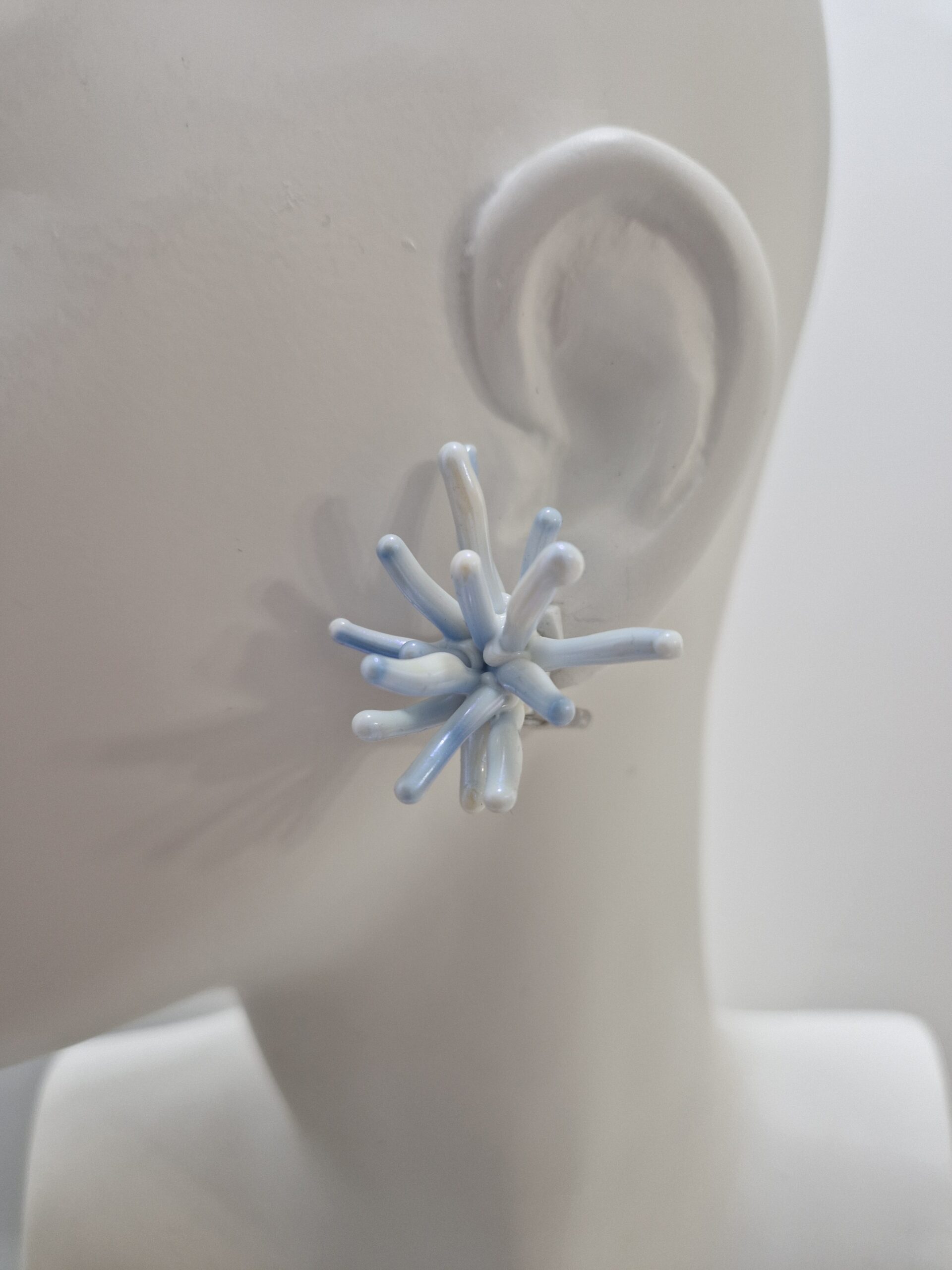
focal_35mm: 23
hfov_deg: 58.9
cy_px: 635
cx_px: 476
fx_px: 843
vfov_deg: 73.9
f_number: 1.8
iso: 50
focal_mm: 5.4
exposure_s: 1/203
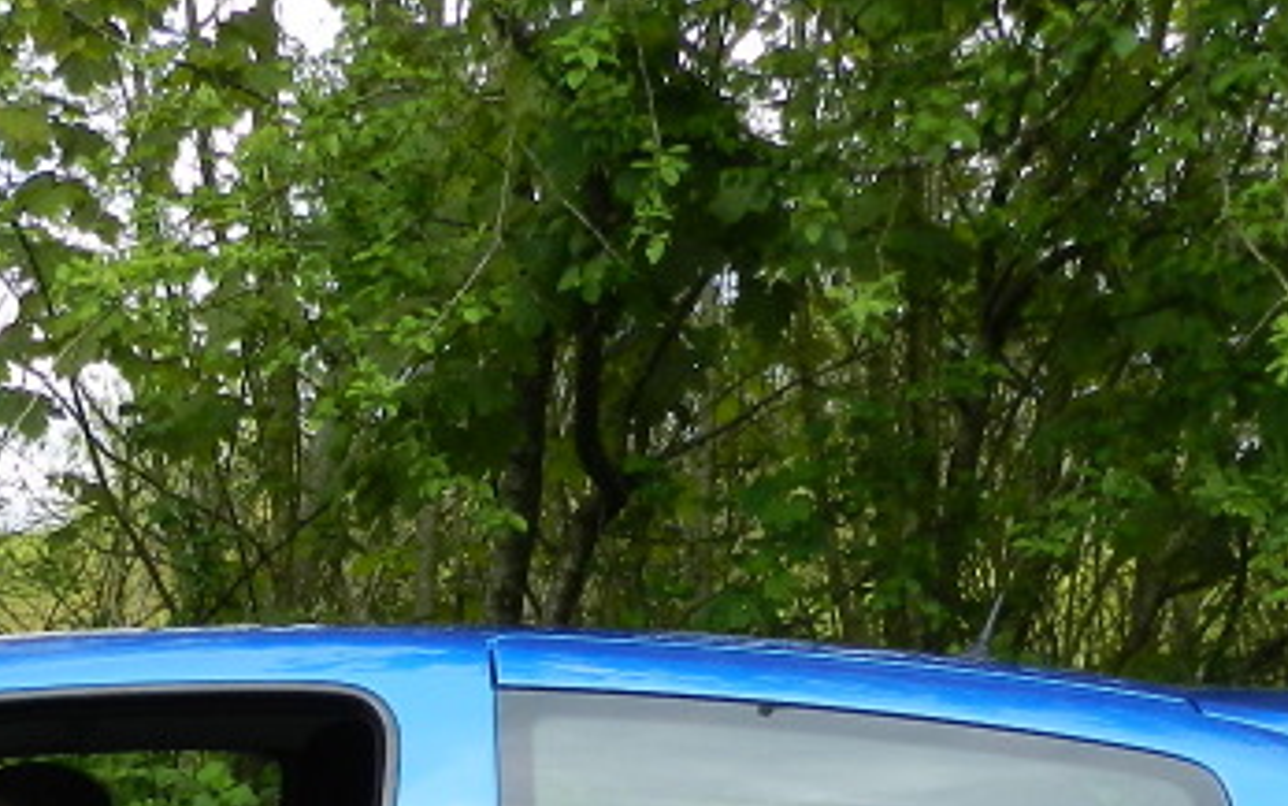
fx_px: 3511
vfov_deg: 12.4
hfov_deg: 20.1
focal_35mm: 100
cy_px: 1233
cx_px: -33
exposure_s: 1/320
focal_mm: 5.6
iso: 160
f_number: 3.7
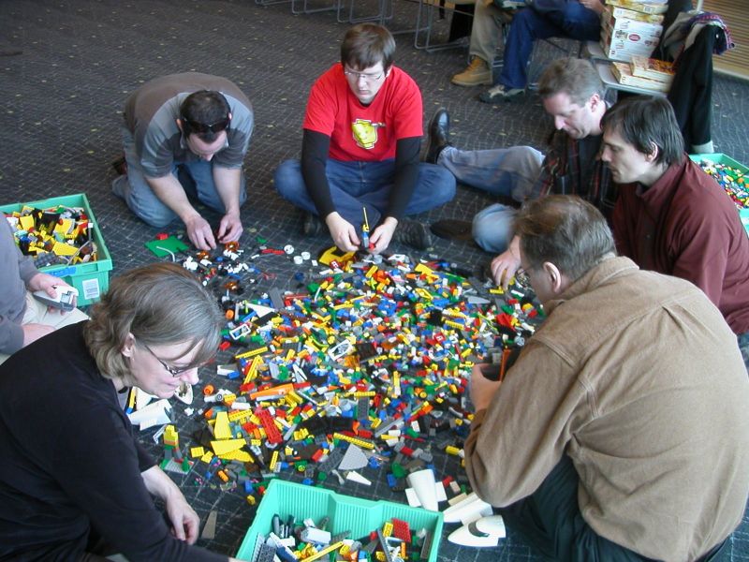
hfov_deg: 50.1
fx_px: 801
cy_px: 281
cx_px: 374
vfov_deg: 38.7
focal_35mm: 37
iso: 100
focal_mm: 5.6
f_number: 2.7
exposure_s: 1/28.4
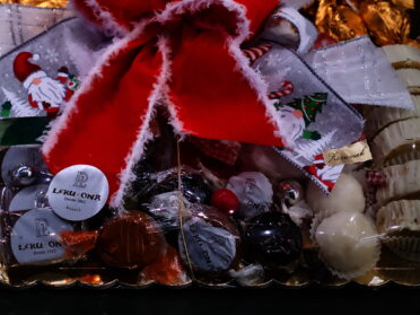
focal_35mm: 113
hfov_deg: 17.4
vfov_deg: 13.1
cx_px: 160
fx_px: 1371
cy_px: 73
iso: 2000
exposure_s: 1/400
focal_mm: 35
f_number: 2.8
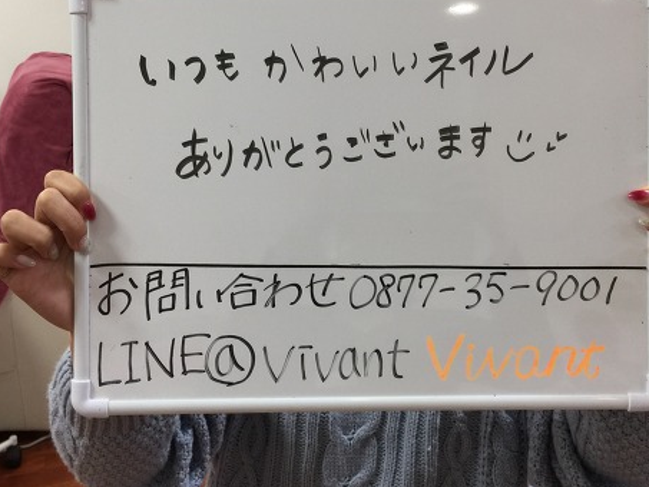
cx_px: 352
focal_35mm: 41
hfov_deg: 45.7
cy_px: 175
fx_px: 769
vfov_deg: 34.9
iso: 32
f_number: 2.2
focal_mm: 4.15
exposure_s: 1/40
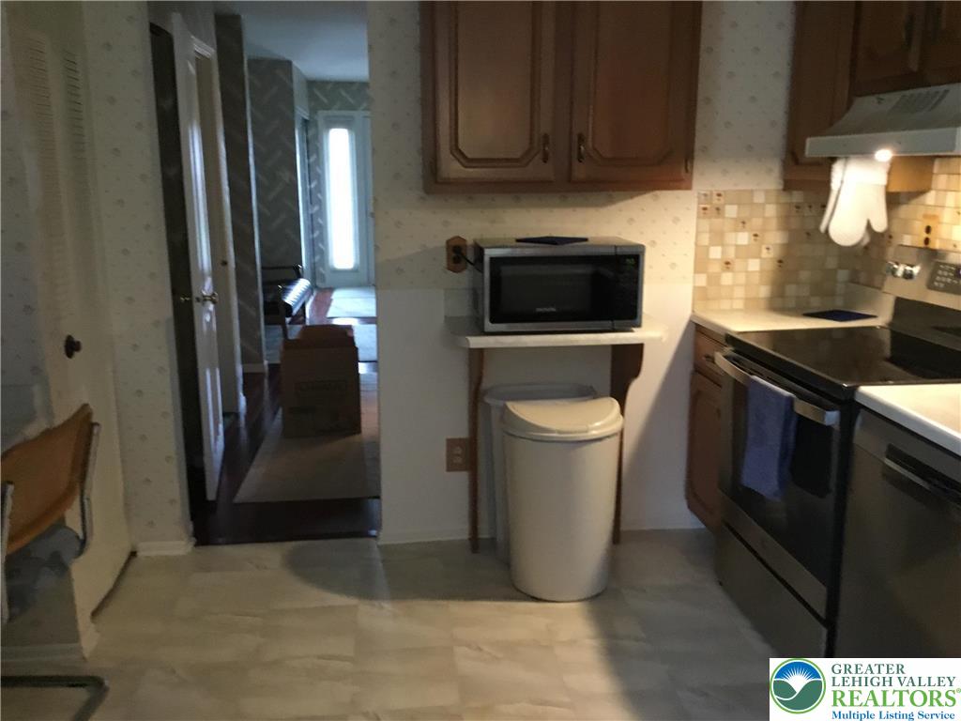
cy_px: 360
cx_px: 480
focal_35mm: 31
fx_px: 861
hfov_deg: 58.4
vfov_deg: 45.4
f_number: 2.4
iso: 200
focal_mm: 3.3
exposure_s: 1/30
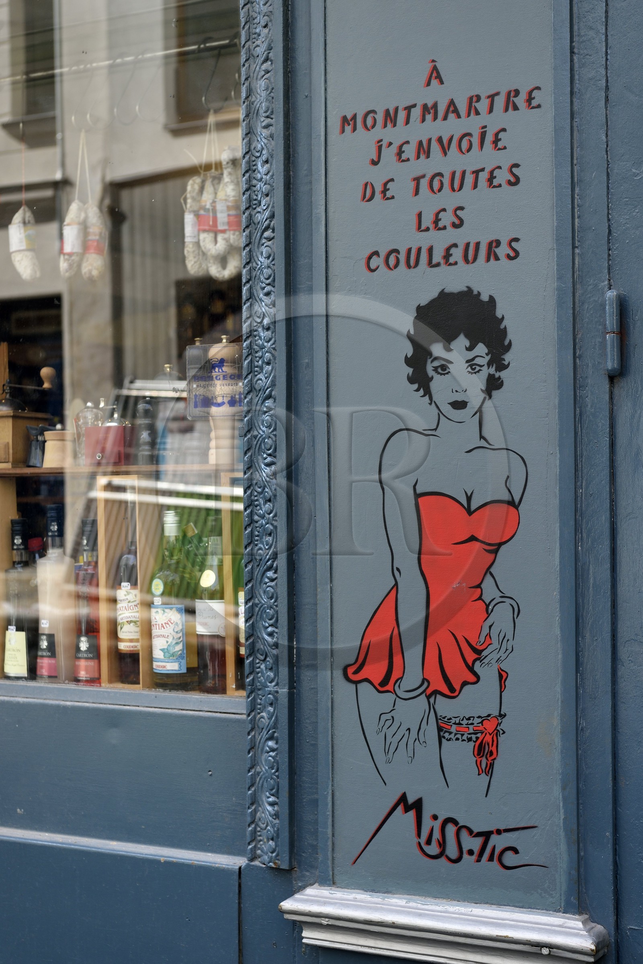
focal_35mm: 60
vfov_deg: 33.4
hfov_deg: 22.6
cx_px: 322
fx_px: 1607
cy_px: 482
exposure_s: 1/250
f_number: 5.6
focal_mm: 60
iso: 200
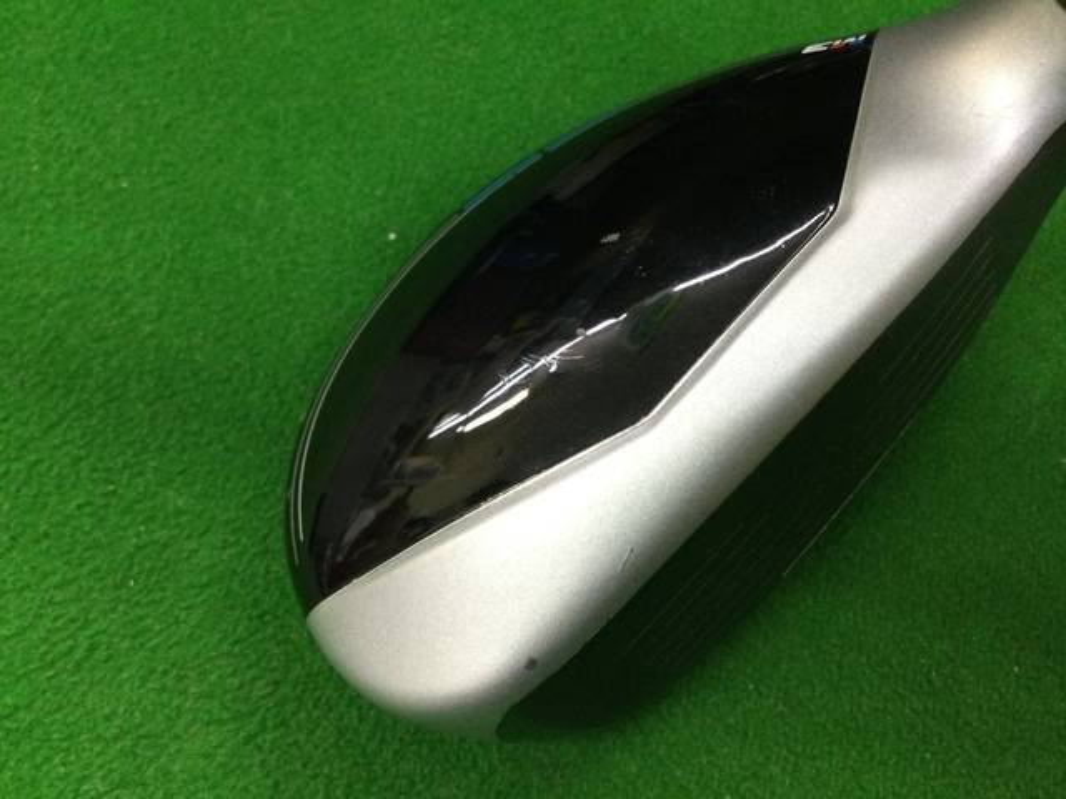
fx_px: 955
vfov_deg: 45.4
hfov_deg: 58.4
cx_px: 533
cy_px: 400
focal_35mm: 31
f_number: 2.4
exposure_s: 1/30
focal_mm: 3.3
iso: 100
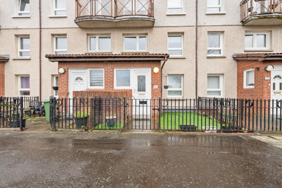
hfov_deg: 104.2
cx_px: 141
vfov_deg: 81.3
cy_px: 94
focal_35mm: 14
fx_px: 110
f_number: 7.1
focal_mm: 14
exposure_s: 1/2.5
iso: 200
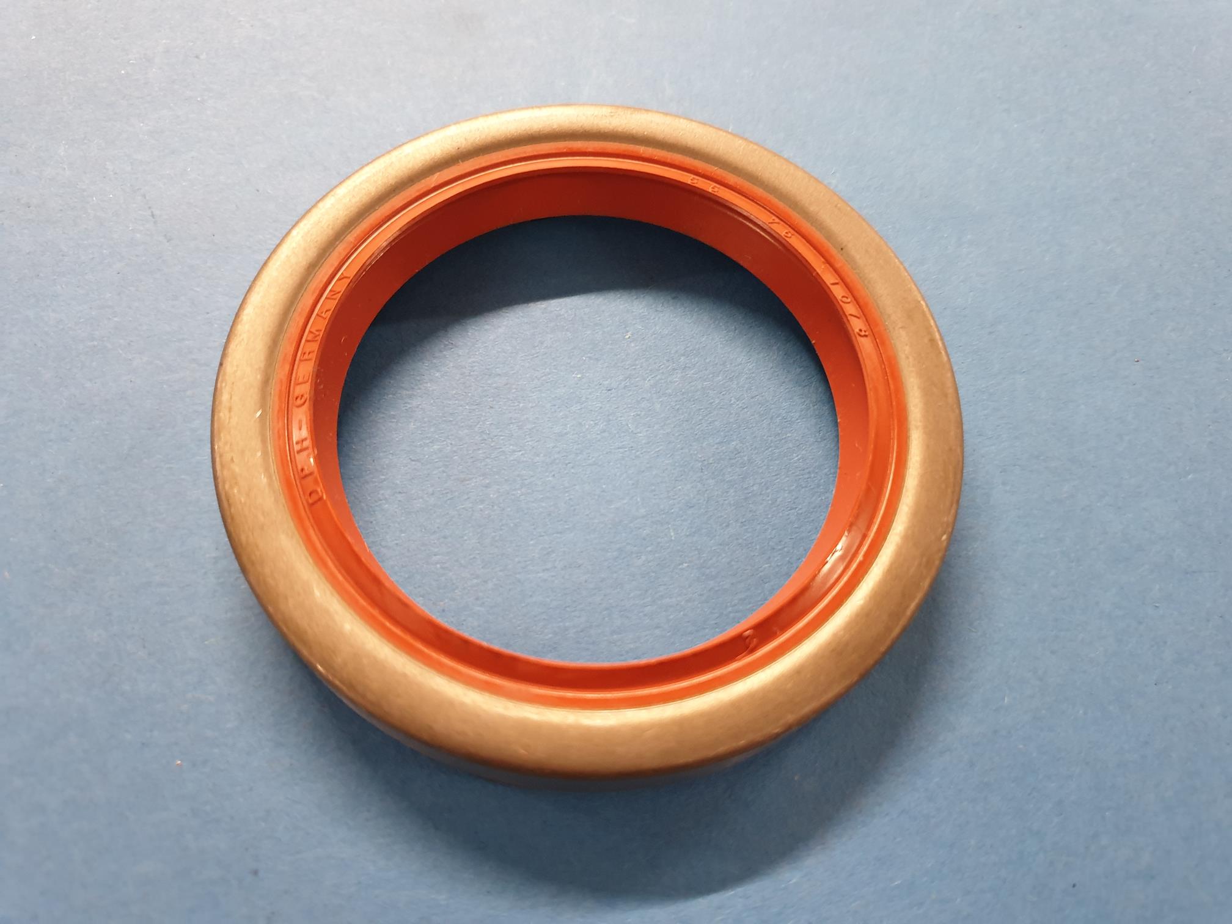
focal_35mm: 26
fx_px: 925
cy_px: 462
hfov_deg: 67.3
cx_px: 616
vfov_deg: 53.1
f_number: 1.5
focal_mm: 4.3
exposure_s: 1/33
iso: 320
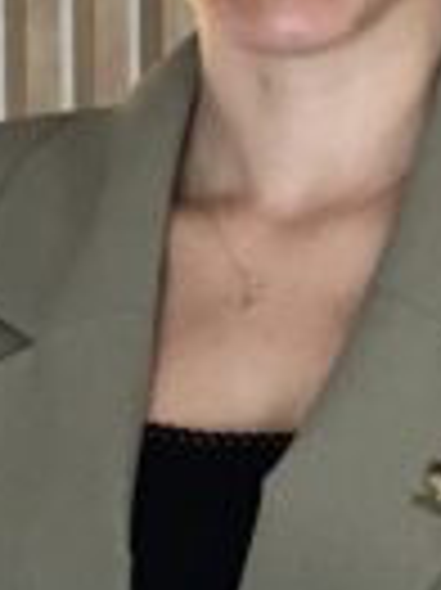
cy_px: 212
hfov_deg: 3.6
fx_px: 6908
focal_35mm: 406
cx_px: -608
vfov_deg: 4.9
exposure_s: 1/100
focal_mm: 6
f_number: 2
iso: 125
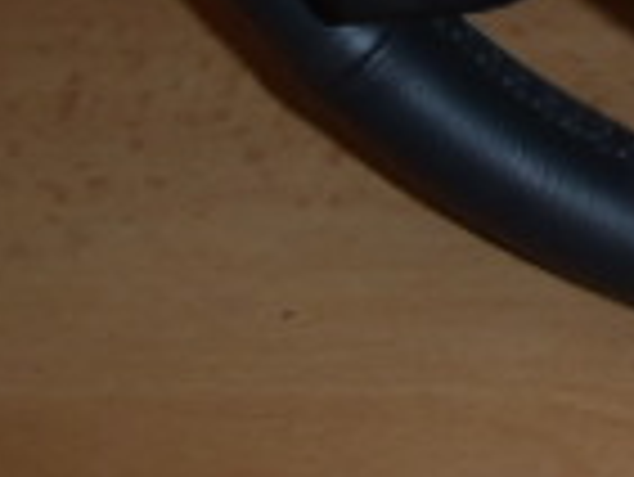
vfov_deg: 10.5
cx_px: 971
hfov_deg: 14.4
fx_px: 2328
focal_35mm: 127
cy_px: -562
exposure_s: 1/30
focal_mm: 5
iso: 100
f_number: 3.9
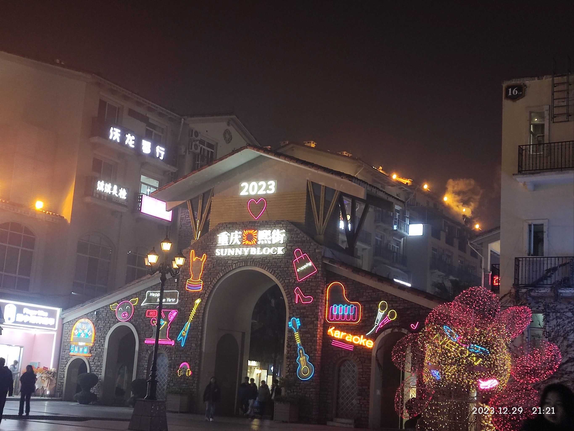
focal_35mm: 51
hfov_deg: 37.5
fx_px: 846
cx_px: 287
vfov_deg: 28.6
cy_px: 216
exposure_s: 1/50
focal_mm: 4.74
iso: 278
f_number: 1.79
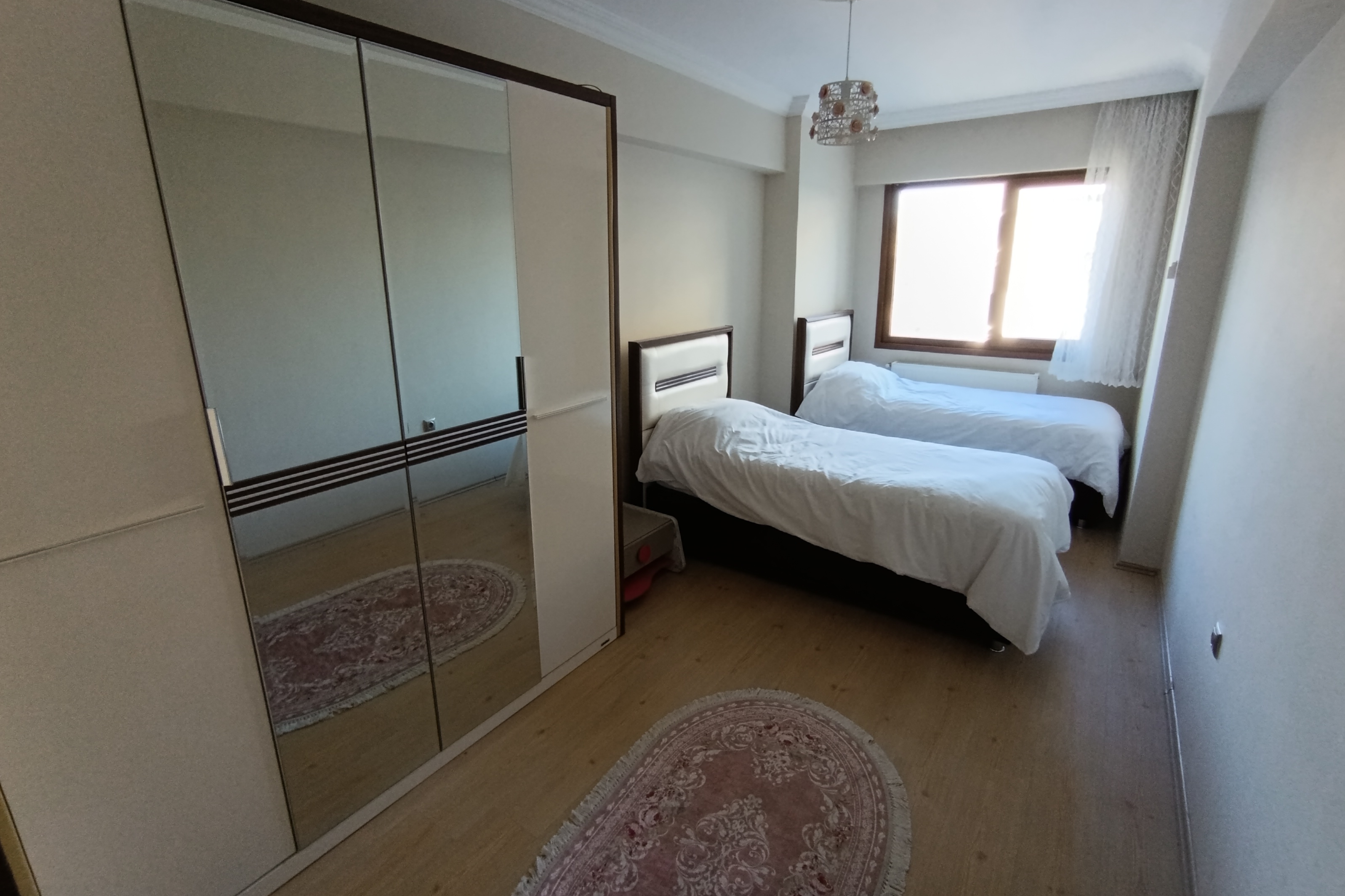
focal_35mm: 17
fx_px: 635
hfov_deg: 93.3
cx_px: 667
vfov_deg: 70.4
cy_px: 426
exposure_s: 1/50
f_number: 2.2
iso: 200
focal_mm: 1.65
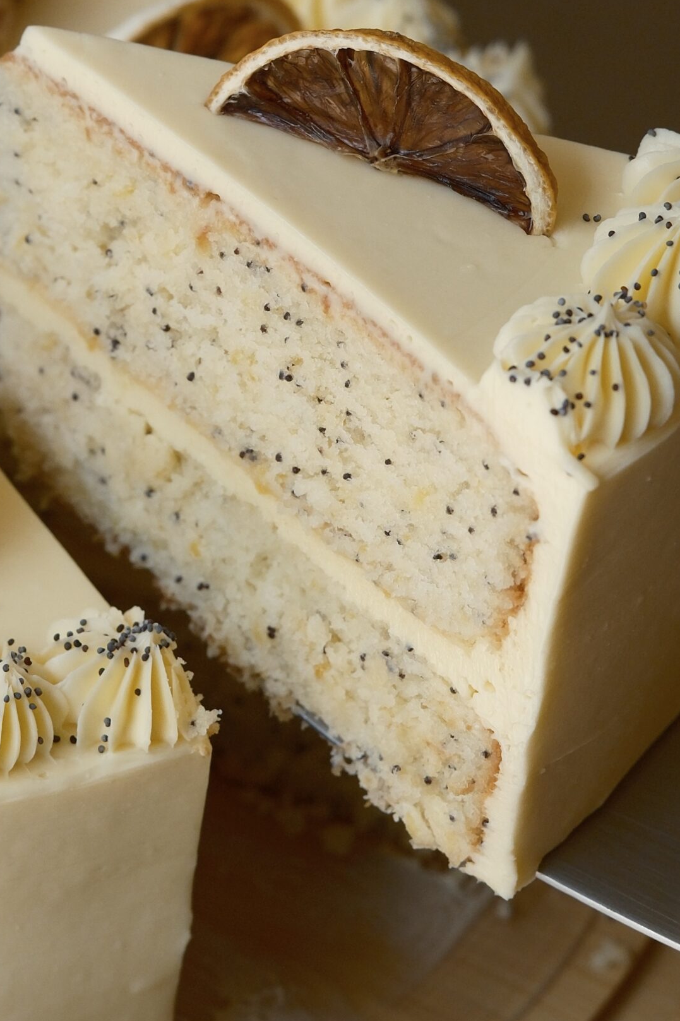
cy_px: 367
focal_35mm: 133
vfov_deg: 15.4
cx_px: 299
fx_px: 3770
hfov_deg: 10.3
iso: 800
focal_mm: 56
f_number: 4.5
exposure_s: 1/680
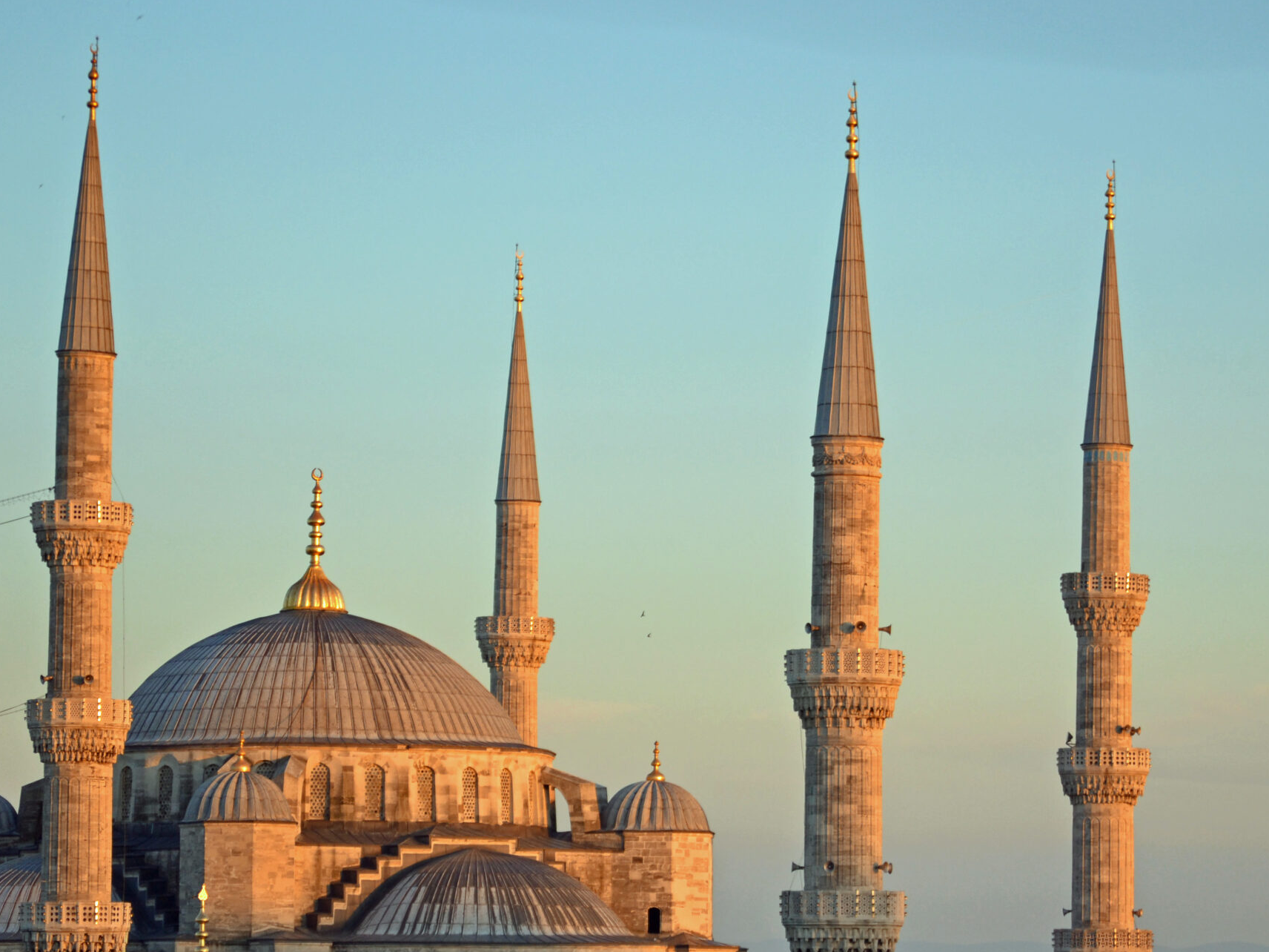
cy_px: 613
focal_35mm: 162
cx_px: 672
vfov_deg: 9.2
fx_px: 5929
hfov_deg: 12.2
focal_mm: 75
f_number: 4.5
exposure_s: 1/320
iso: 400
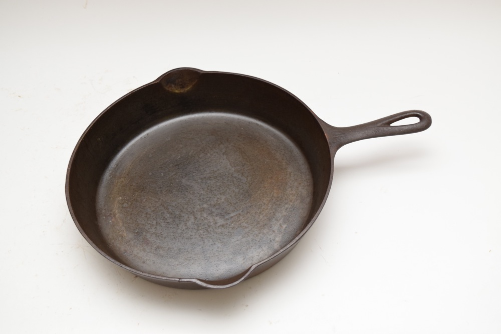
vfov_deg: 26.5
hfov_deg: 38.9
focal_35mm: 51
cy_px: 167
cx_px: 250
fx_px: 710
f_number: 5.6
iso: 800
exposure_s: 1/100
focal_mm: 34
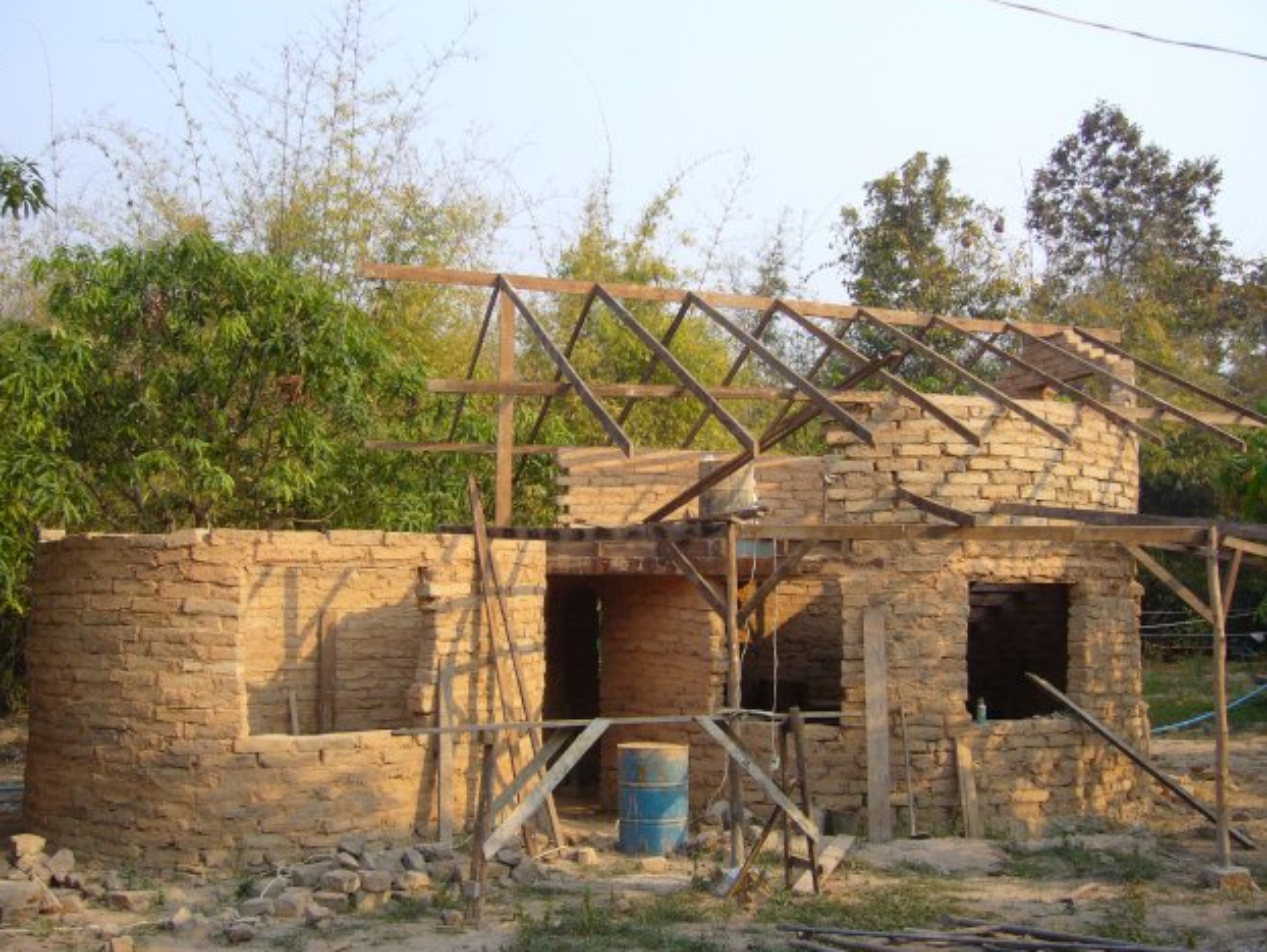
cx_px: 625
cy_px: 475
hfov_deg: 51.3
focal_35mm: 36
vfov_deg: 39.7
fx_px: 1318
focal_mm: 5.8
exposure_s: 1/160
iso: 100
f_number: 5.6
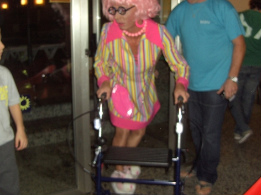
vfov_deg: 30.8
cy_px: 85
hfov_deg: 40.4
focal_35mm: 47
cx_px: 128
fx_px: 354
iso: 100
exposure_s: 1/50
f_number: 2.8
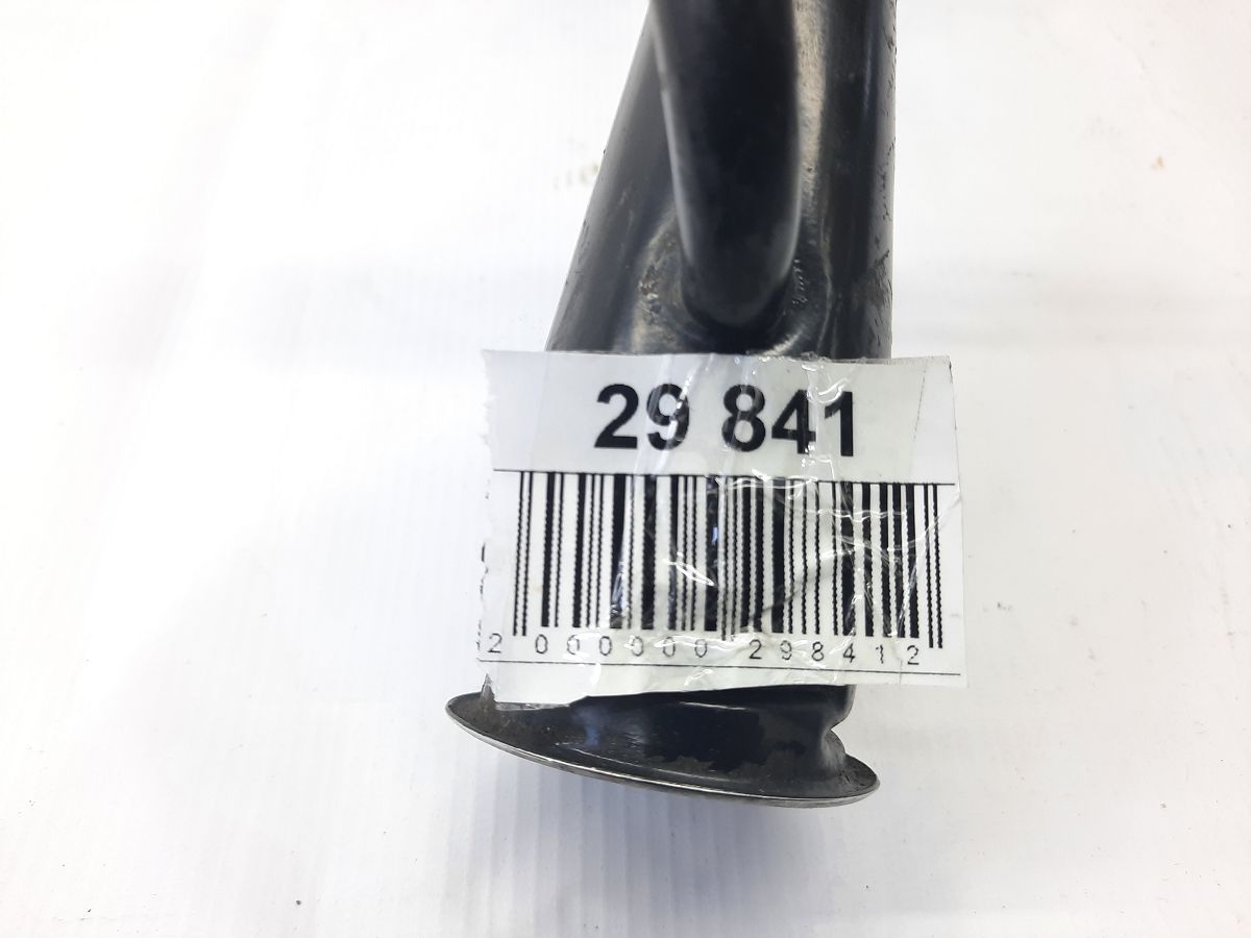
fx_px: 903
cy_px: 469
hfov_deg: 69.4
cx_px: 626
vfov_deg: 54.9
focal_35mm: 25
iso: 80
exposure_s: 1/50
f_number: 2
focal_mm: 4.6
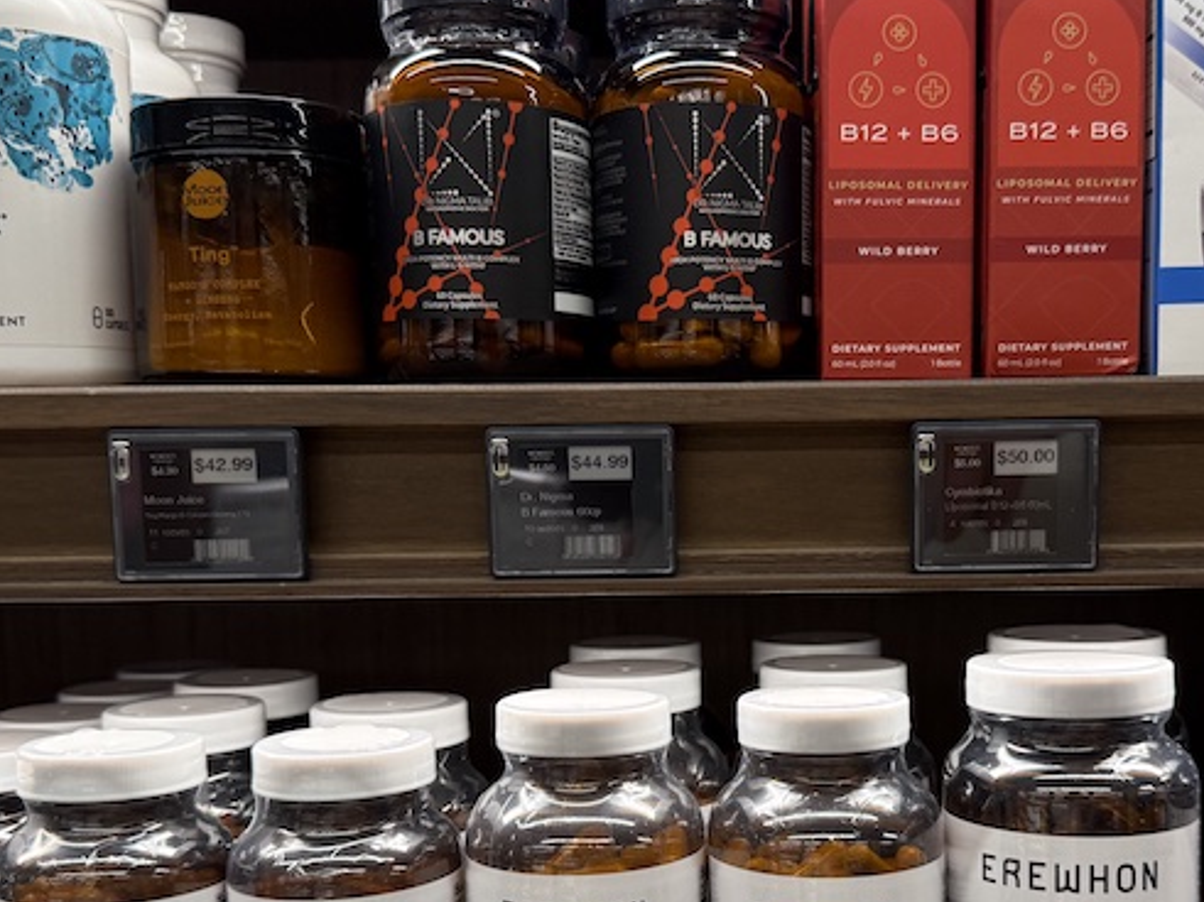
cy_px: 599
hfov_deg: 42.7
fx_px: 1530
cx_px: 745
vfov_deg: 32.6
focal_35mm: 44
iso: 160
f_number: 1.78
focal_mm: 6.76
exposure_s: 1/139
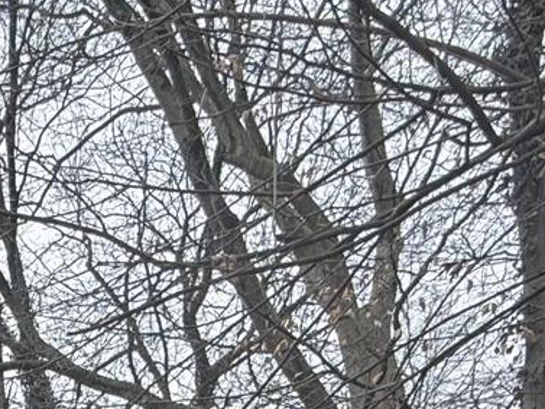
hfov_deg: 23.4
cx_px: -110
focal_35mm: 76
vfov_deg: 12.6
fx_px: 1197
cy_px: 1100
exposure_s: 1/298
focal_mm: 2.22
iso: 64
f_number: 2.2
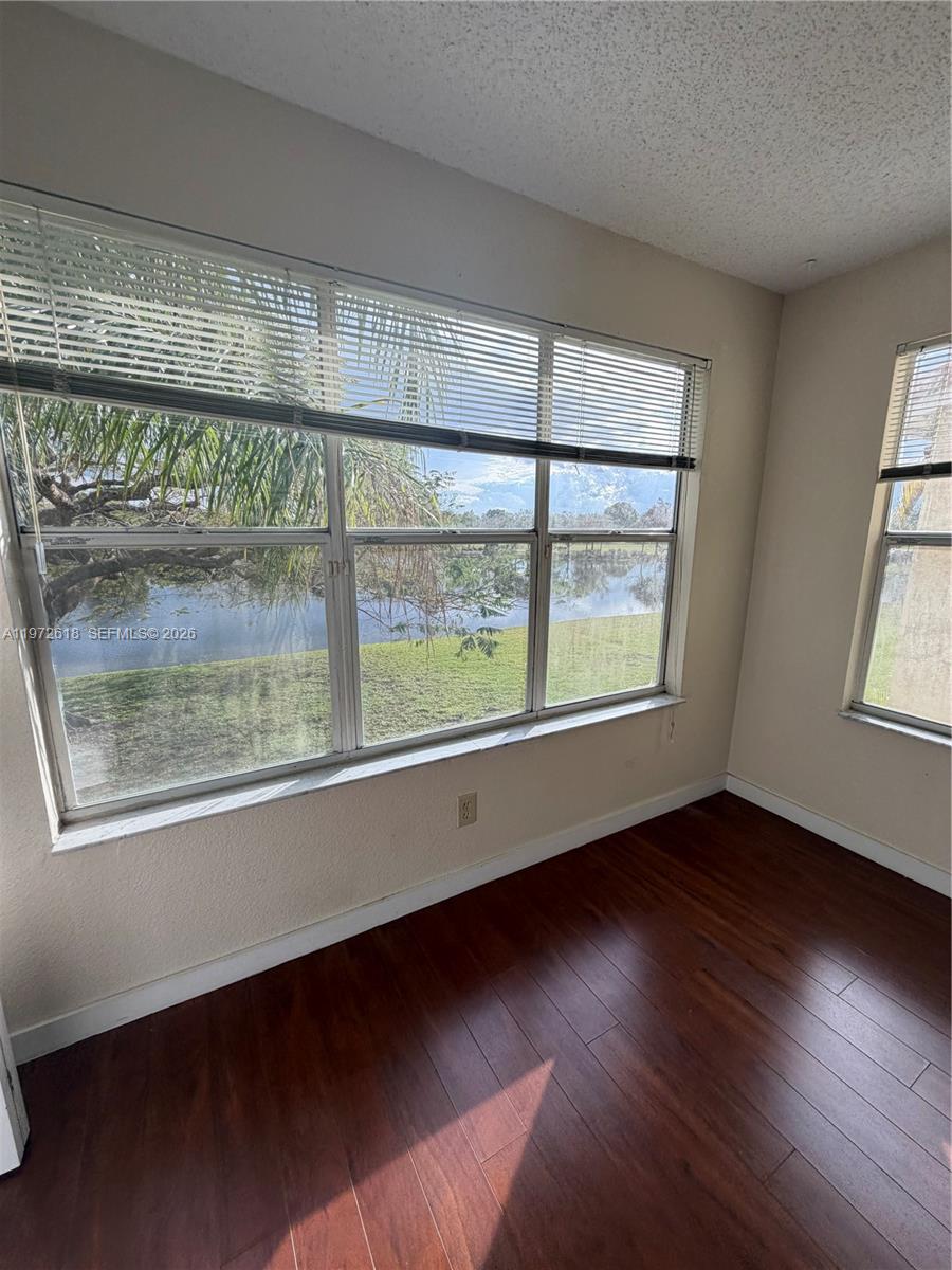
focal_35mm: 14
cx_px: 476
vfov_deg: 102.1
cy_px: 635
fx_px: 513
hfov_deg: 85.7
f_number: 2.2
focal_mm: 2.22
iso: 50
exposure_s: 1/502
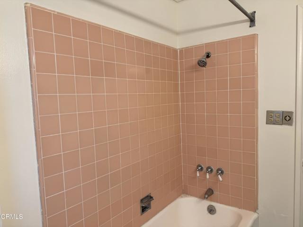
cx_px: 152
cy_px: 114
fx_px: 210
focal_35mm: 24
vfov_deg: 56.8
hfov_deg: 71.6
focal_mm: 6.76
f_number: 1.78
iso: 100
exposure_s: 1/120
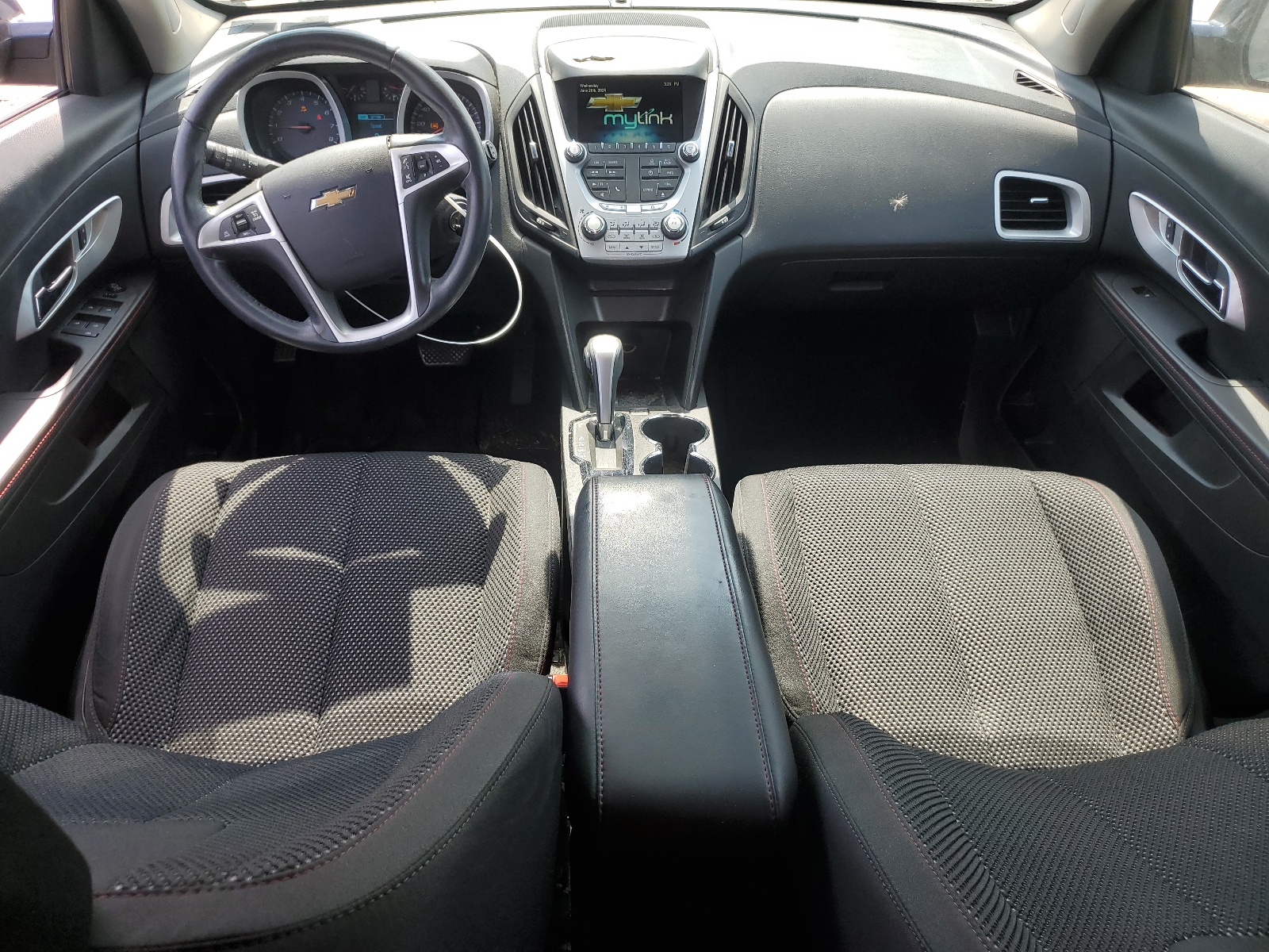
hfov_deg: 67.3
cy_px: 476
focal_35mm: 26
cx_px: 634
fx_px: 953
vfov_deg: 53.1
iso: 50
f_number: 1.5
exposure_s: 1/500
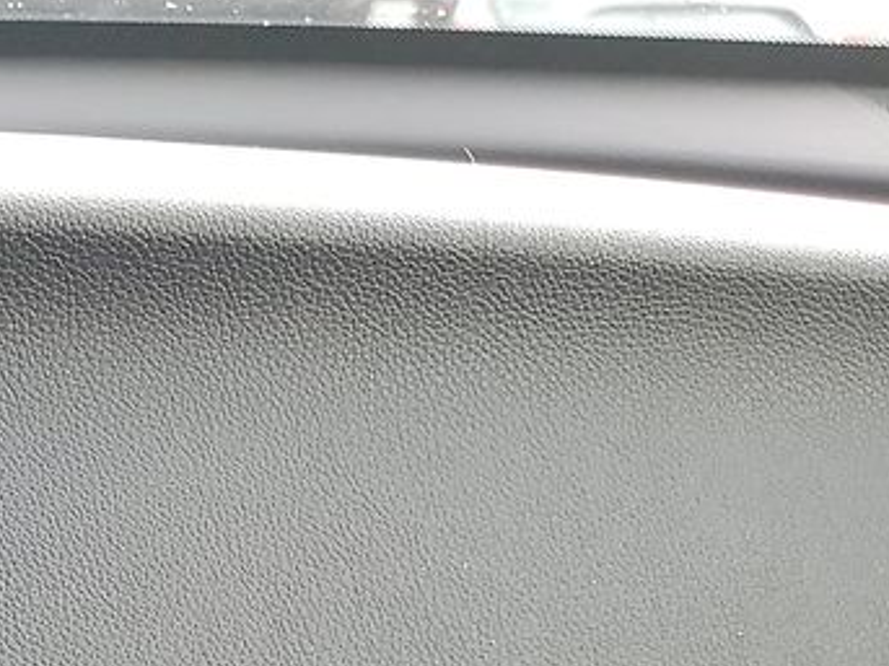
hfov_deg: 14.0
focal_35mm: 112
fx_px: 2875
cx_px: -1039
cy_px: 1493
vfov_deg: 11.4
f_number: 1.8
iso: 271
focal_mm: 6.7
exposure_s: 1/59
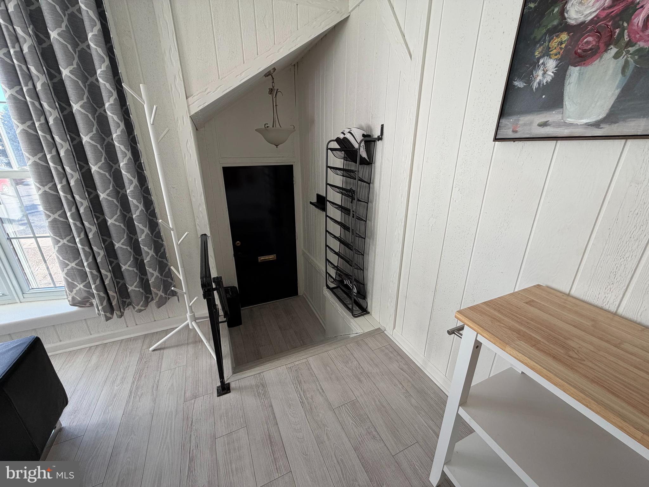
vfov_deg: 85.7
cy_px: 244
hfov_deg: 102.1
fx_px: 262
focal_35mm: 14
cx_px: 324
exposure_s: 1/121
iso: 64
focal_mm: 2.22
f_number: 2.2
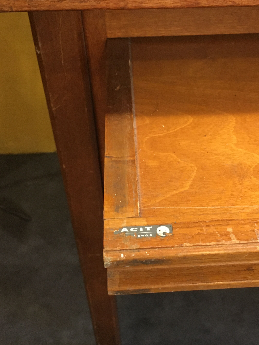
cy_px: 205
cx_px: 159
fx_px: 409
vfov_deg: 45.6
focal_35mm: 41
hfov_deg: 35.0
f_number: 2.2
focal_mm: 4.15
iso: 200
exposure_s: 1/17
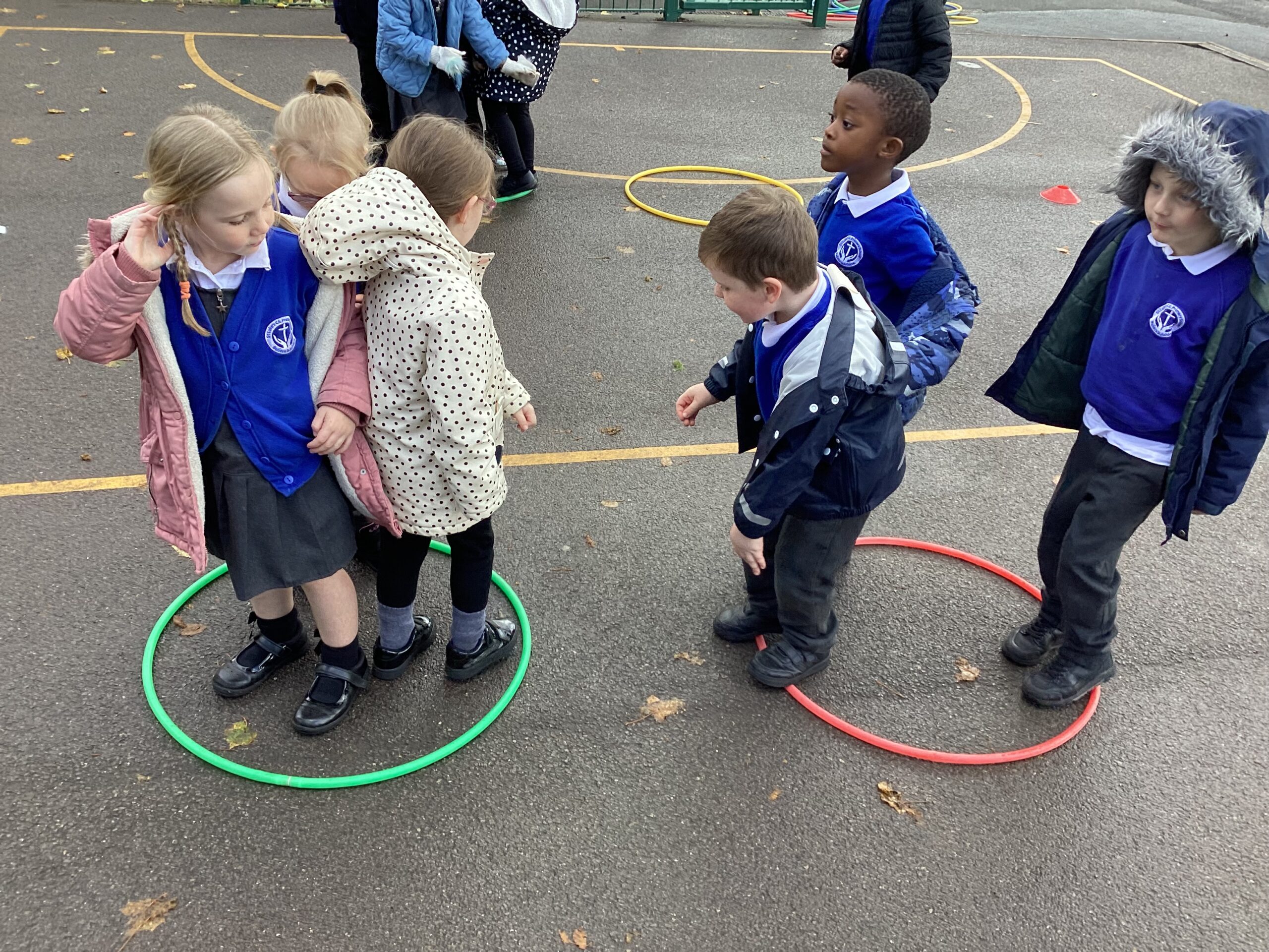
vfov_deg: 45.4
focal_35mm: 31
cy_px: 476
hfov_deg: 58.4
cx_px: 634
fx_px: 1136
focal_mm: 3.3
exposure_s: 1/109
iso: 25
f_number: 2.4
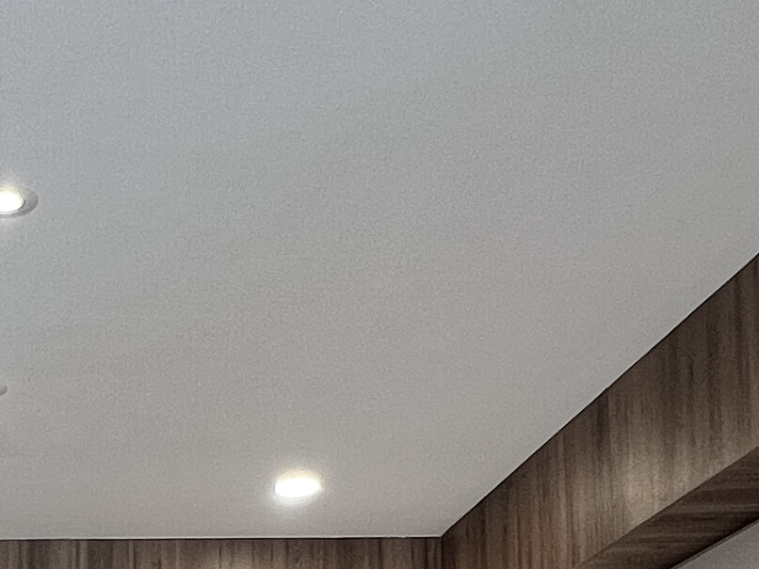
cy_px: 970
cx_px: -105
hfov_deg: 27.0
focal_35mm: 65
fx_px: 1426
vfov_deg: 18.5
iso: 100
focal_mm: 1.57
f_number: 1.8
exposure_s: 1/120
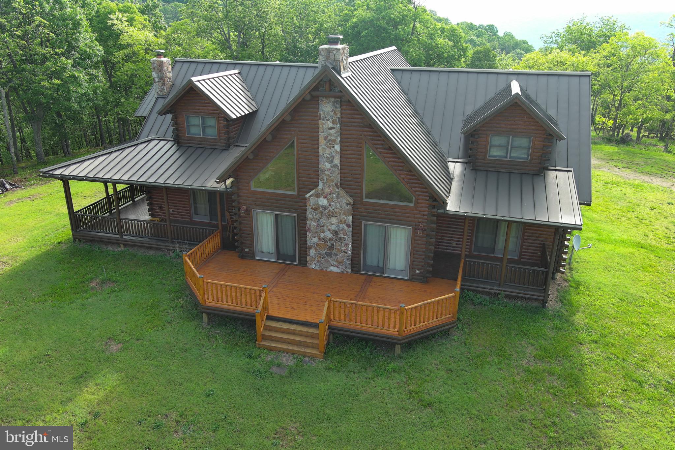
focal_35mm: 29
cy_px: 225
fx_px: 544
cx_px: 338
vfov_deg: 45.0
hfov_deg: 63.7
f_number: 2.8
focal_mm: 10.57
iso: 100
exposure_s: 1/254
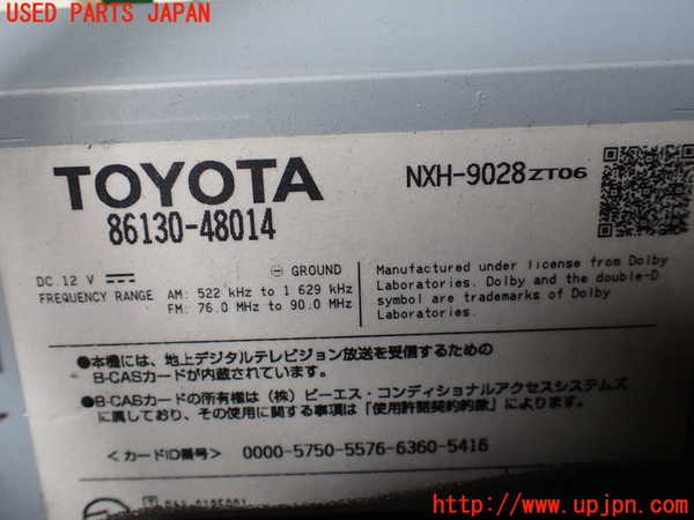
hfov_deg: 60.0
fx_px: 601
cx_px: 347
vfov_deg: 46.8
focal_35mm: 30
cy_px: 260
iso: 125
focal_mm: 5.4
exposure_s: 1/125
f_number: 2.3
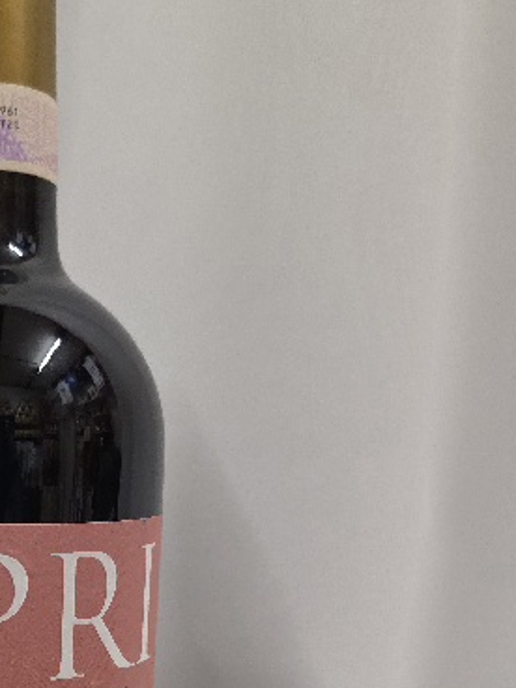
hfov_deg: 27.6
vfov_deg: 36.3
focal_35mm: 50
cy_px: 595
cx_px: 9
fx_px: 994
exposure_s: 1/101
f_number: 1.7
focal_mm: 6.3
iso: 500
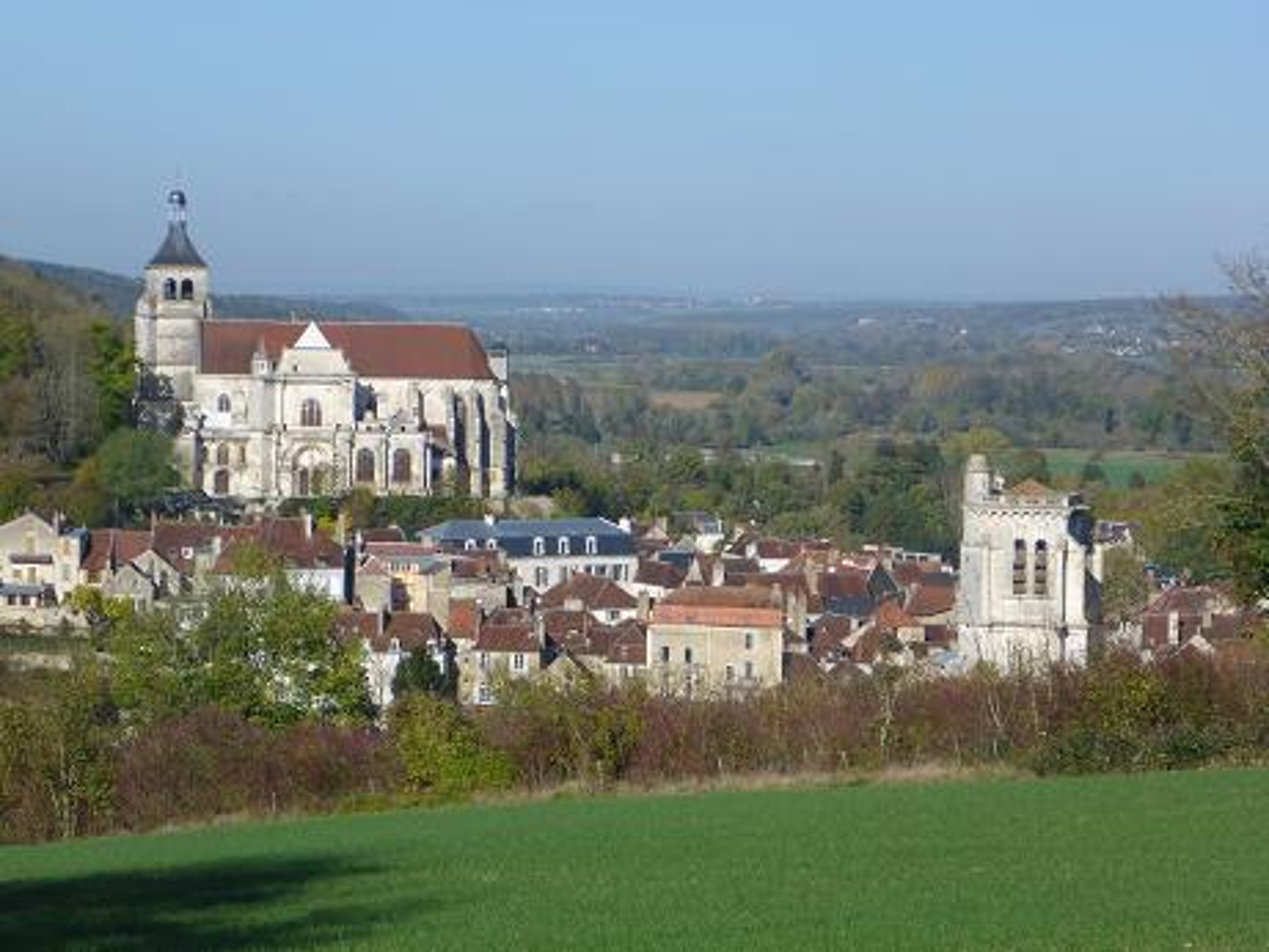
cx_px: 634
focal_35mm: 112
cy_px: 476
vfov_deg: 13.2
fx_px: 4107
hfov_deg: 17.6
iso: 100
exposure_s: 1/500
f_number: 5.7
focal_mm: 18.3
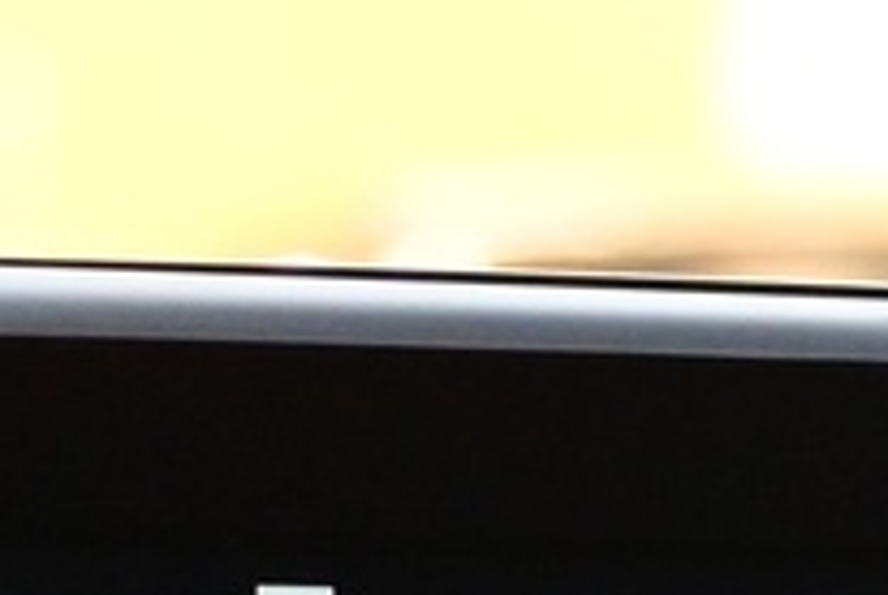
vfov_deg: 5.2
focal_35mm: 259
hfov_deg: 7.6
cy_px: 1281
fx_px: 6398
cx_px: 1892
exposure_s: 1/40
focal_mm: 22
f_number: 4
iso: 2800
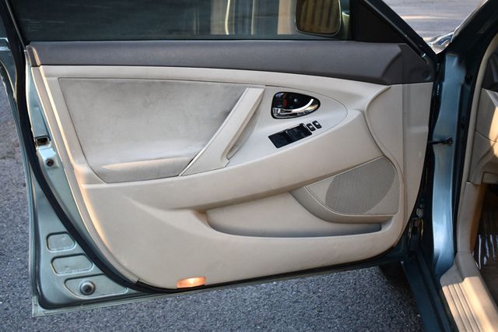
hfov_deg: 45.5
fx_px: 595
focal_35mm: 43
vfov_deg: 31.2
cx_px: 249
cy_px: 166
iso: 800
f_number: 4.2
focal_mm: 29
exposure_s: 1/250
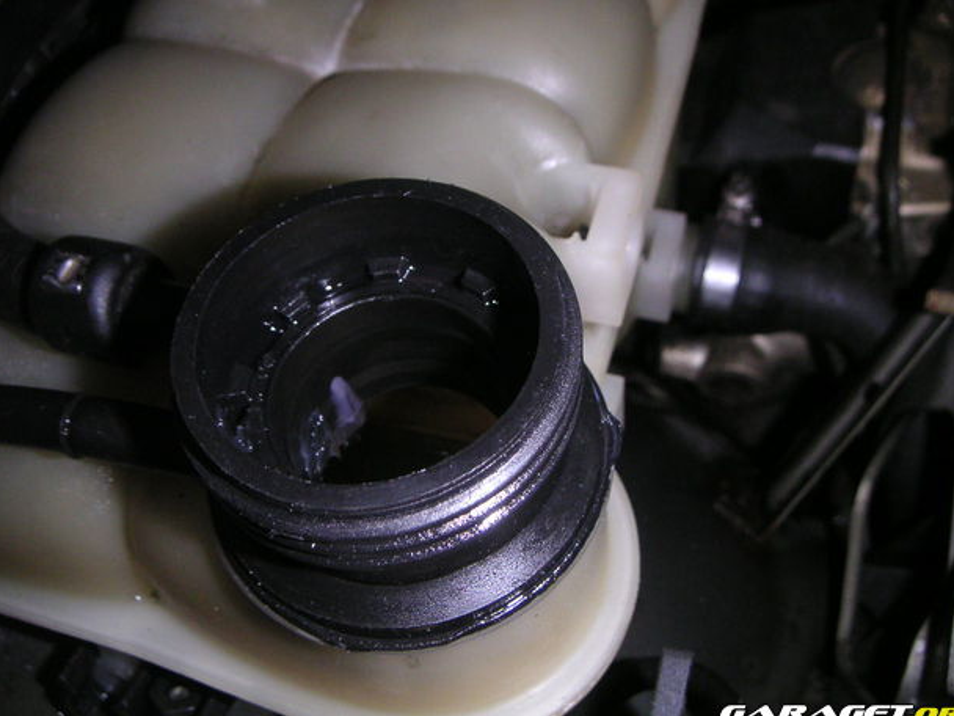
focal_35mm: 40
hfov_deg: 46.8
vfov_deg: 36.0
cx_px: 486
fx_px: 1102
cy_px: 352
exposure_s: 1/45
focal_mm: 6
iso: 160
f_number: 6.7
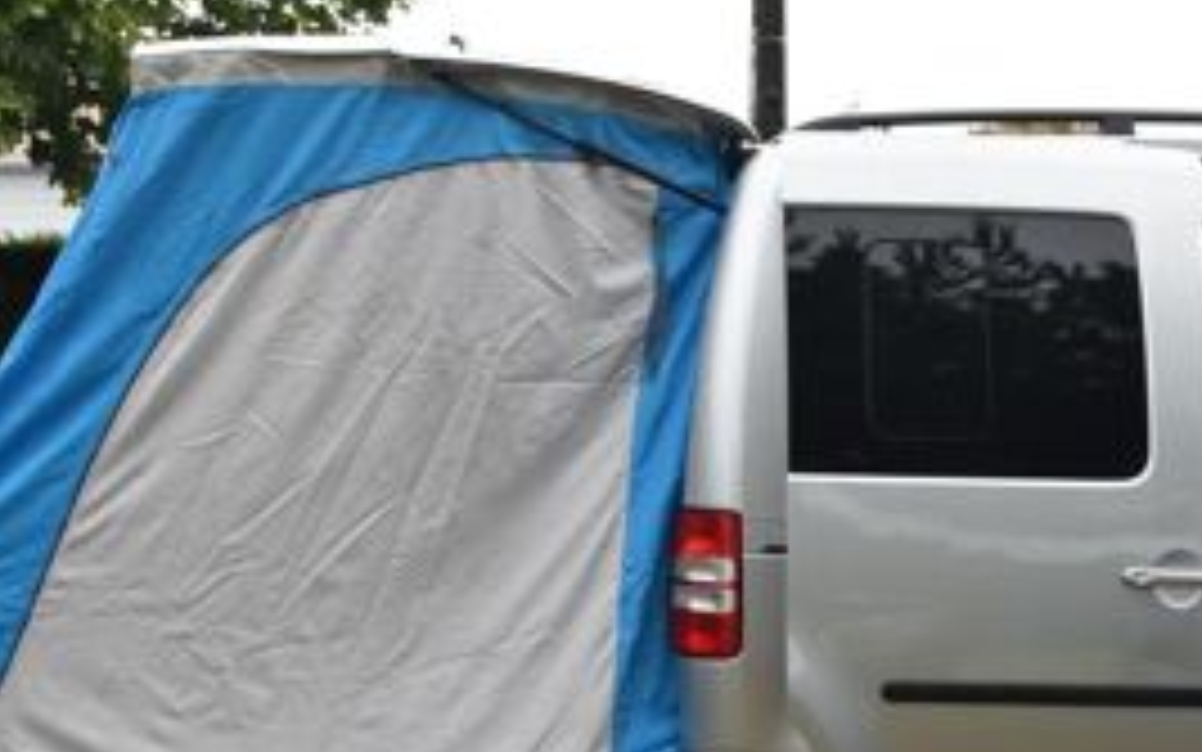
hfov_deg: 31.1
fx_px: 2163
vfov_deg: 19.5
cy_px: 621
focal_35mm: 66
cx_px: 644
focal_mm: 24
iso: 400
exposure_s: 1/180
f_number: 8
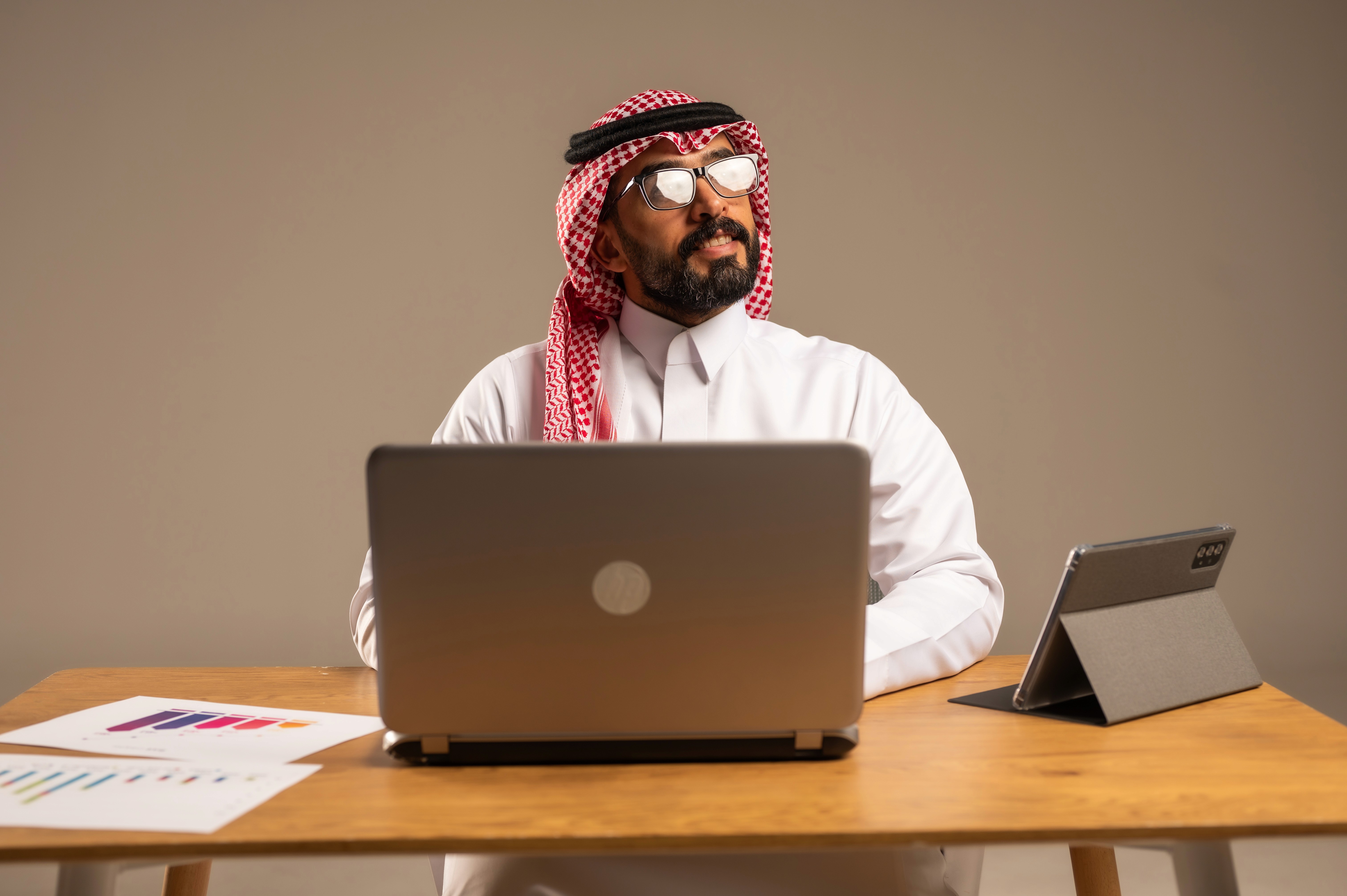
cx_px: 674
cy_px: 448
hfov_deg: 39.6
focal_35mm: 50
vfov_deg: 27.0
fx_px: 1870
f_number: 3.2
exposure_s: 1/320
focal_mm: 50
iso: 100
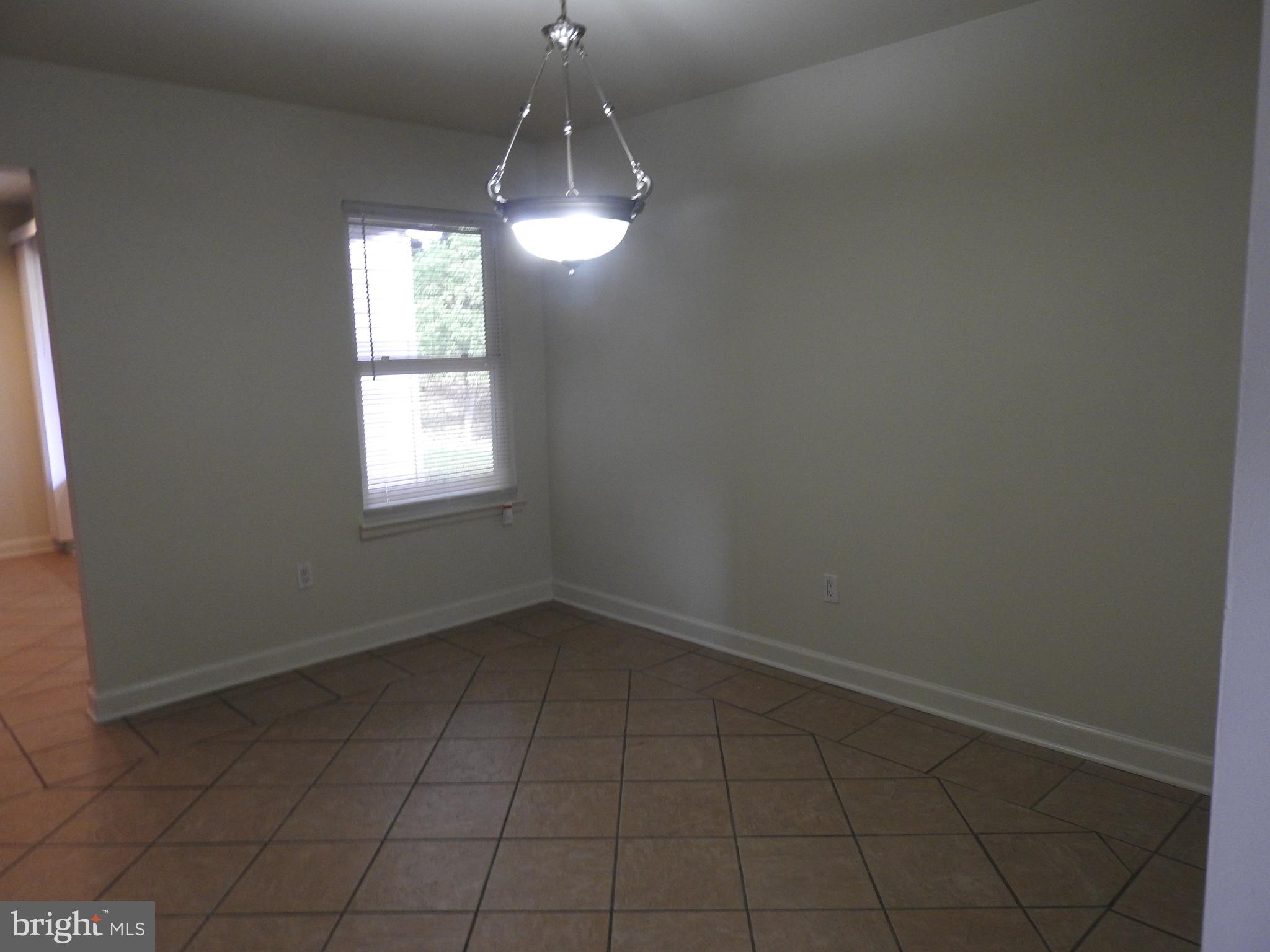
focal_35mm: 24
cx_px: 635
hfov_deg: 71.6
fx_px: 881
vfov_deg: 56.8
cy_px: 476
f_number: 3.3
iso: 220
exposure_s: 1/30
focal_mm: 4.3
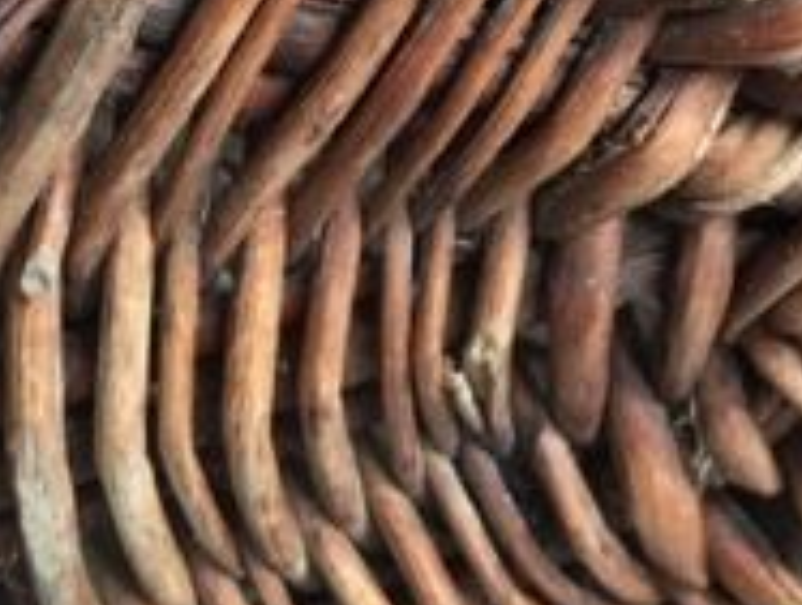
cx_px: 914
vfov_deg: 14.2
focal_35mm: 99
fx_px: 2298
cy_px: -236
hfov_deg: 18.9
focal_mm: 4.15
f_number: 2.2
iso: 32
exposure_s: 1/33
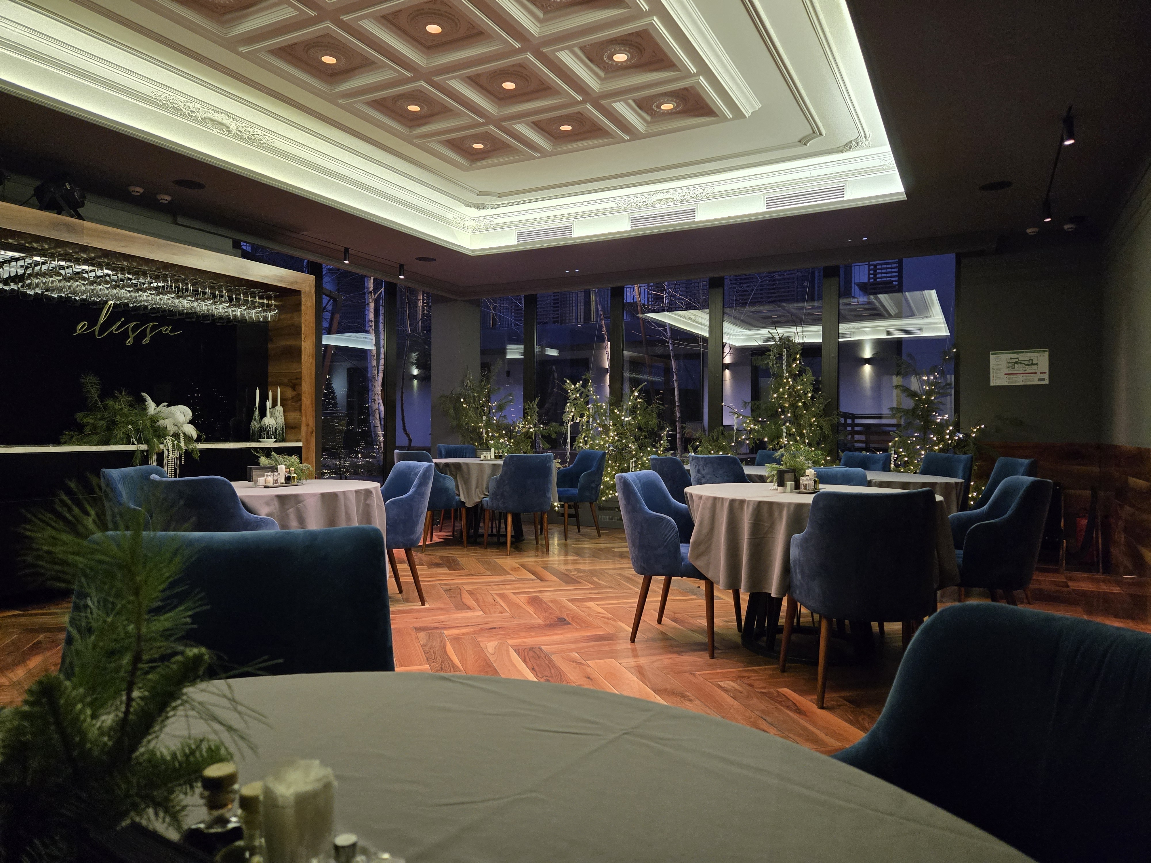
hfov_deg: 73.9
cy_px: 432
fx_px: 765
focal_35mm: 23
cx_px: 576
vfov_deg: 58.9
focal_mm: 5.4
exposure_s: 1/100
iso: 800
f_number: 1.8
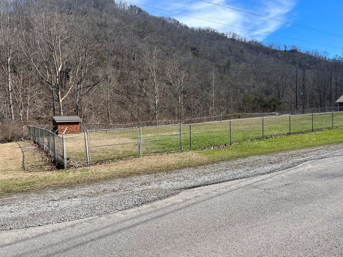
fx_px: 258
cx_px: 172
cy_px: 128
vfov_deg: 53.1
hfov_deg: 67.3
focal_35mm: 26
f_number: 1.6
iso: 50
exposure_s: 1/1672
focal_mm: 5.1
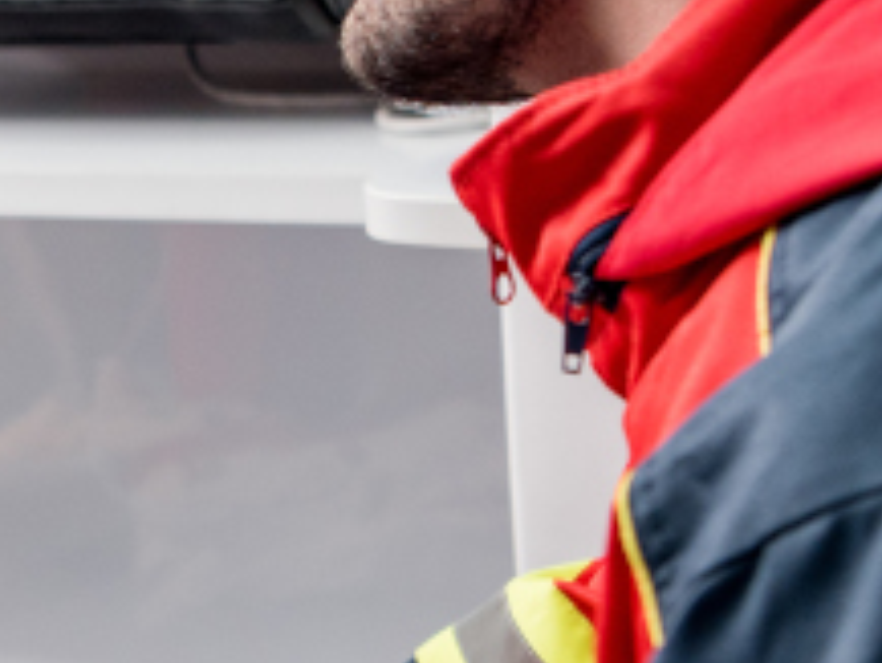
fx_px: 4053
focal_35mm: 159
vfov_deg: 9.3
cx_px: -512
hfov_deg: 11.8
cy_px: 567
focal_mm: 35
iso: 250
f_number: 3.5
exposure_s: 1/200
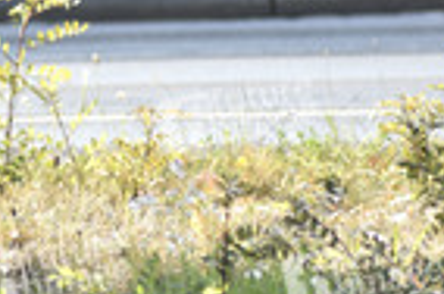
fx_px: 6448
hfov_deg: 3.9
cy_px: -119
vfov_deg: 2.6
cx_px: -33
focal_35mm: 524
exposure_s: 1/640
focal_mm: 165
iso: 320
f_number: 4.5
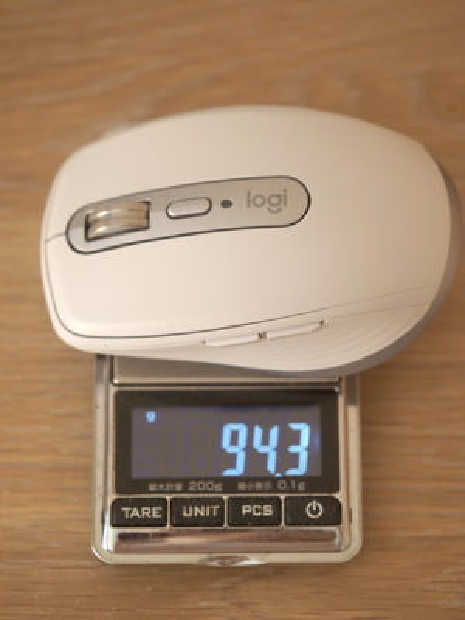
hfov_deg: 12.3
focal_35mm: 120
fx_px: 2149
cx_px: 232
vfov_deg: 16.4
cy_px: 310
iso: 800
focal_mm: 60
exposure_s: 1/125
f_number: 2.8
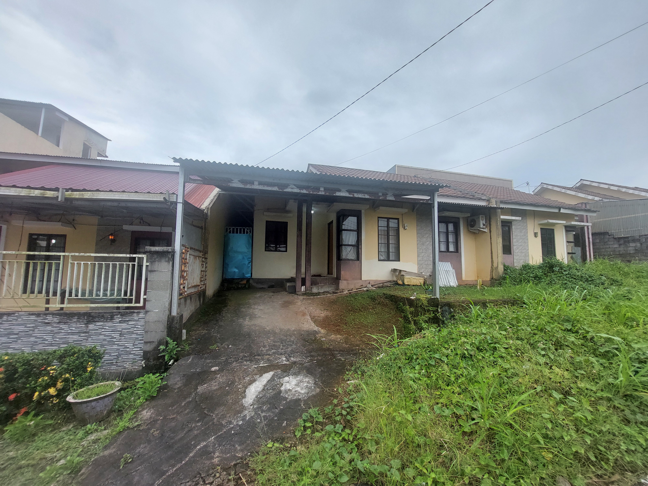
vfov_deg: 89.9
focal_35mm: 13
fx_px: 243
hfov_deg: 106.2
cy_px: 243
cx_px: 324
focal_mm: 1.74
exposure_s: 1/363
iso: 50
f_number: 2.2
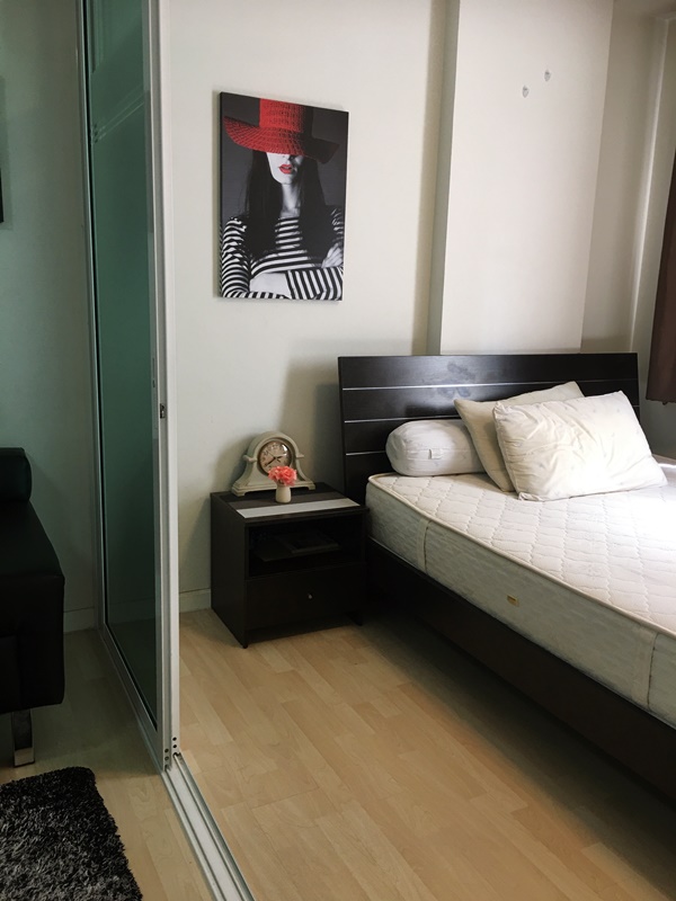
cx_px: 338
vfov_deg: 61.7
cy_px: 450
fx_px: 755
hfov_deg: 48.2
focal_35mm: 29
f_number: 2.2
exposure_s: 1/17
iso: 40
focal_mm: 4.15
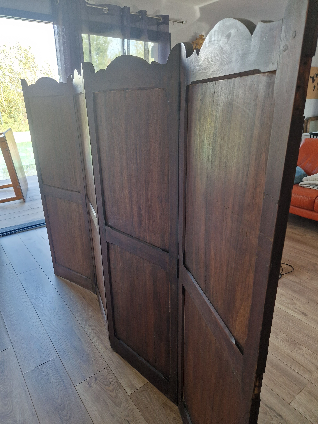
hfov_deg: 58.9
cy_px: 212
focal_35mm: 23
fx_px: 282
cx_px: 159
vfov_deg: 73.9
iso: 160
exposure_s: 1/180
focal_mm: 5.4
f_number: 1.8
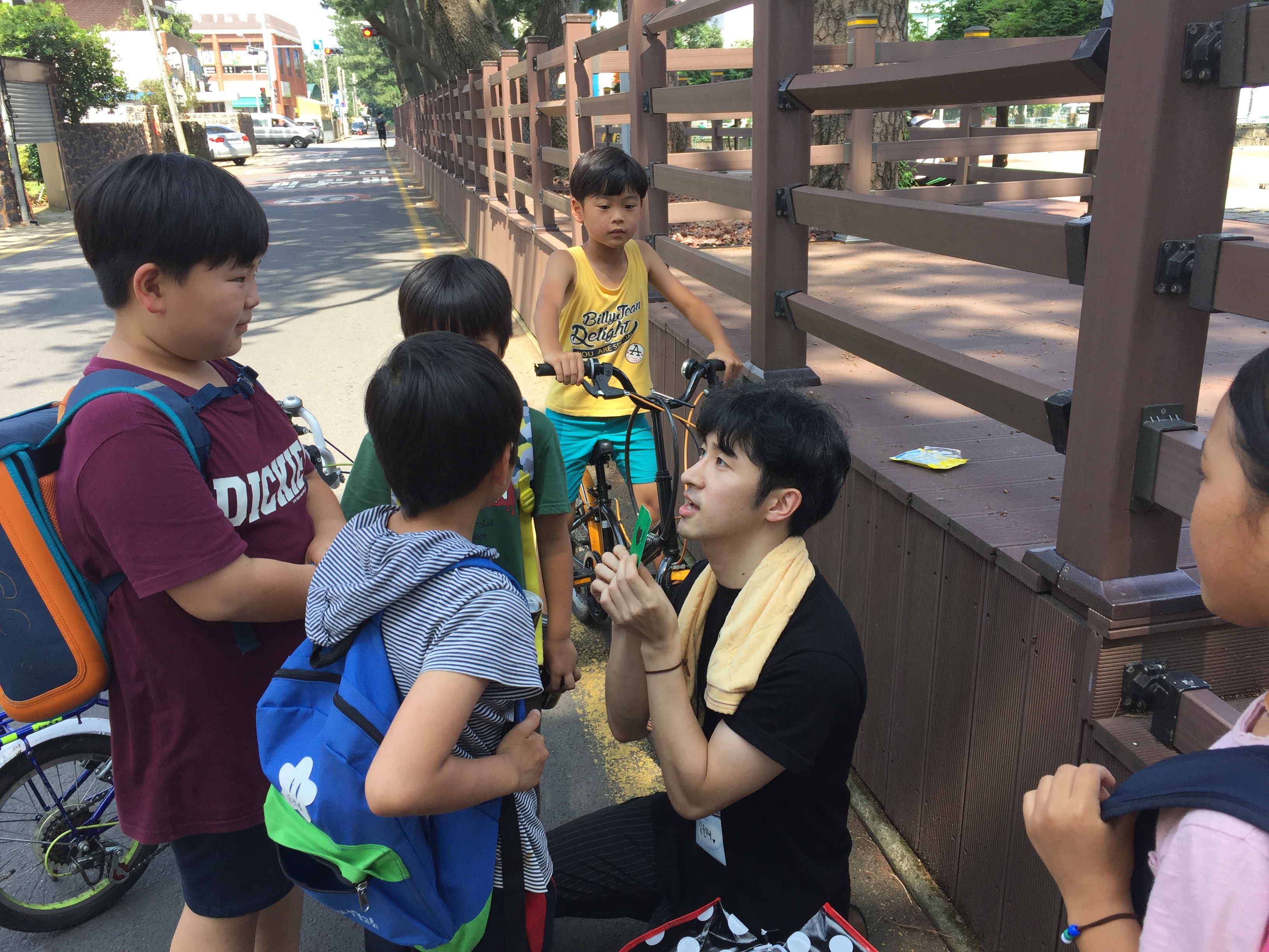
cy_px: 476
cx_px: 634
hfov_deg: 61.7
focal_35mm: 29
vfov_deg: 48.2
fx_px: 1063
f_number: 2.2
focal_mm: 4.15
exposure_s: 1/265
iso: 32
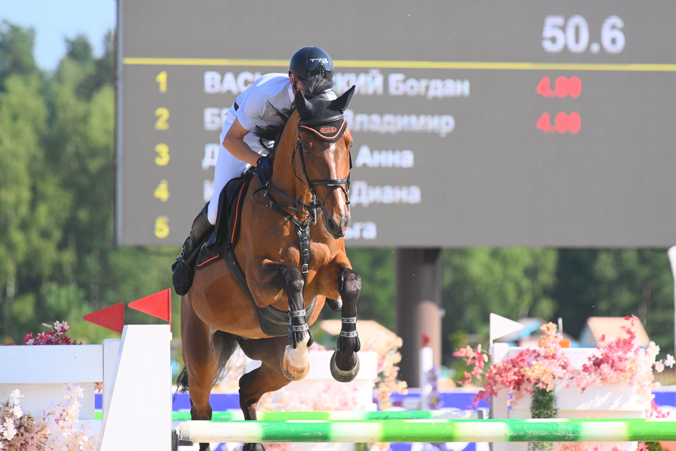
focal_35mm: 420
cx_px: 338
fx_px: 7887
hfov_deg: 4.9
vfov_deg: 3.3
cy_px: 226
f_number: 8
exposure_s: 1/1600
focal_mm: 420
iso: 800
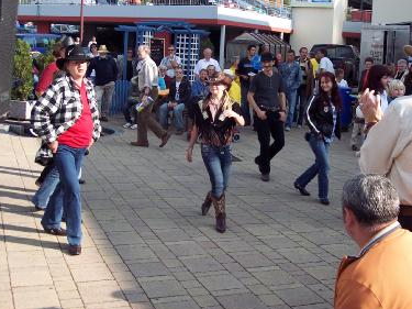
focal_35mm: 52
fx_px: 619
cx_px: 213
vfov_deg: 27.9
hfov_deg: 36.8
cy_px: 108
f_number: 3.4
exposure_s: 1/500
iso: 100
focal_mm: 8
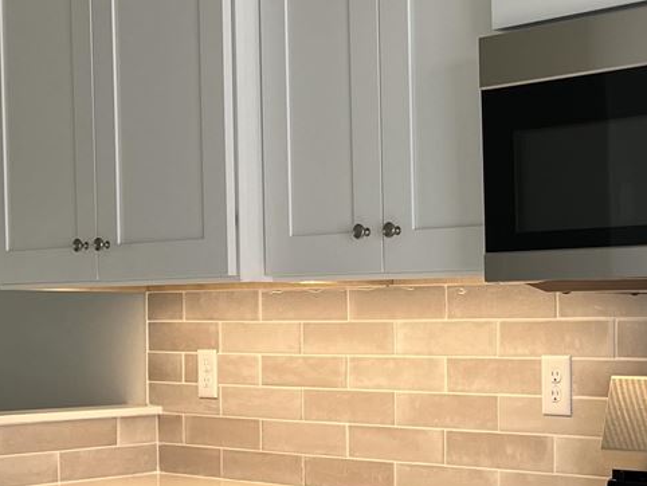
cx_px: 681
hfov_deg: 26.3
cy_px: 354
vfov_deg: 21.2
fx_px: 1290
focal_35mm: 69
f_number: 1.5
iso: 125
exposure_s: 1/121
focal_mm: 5.7
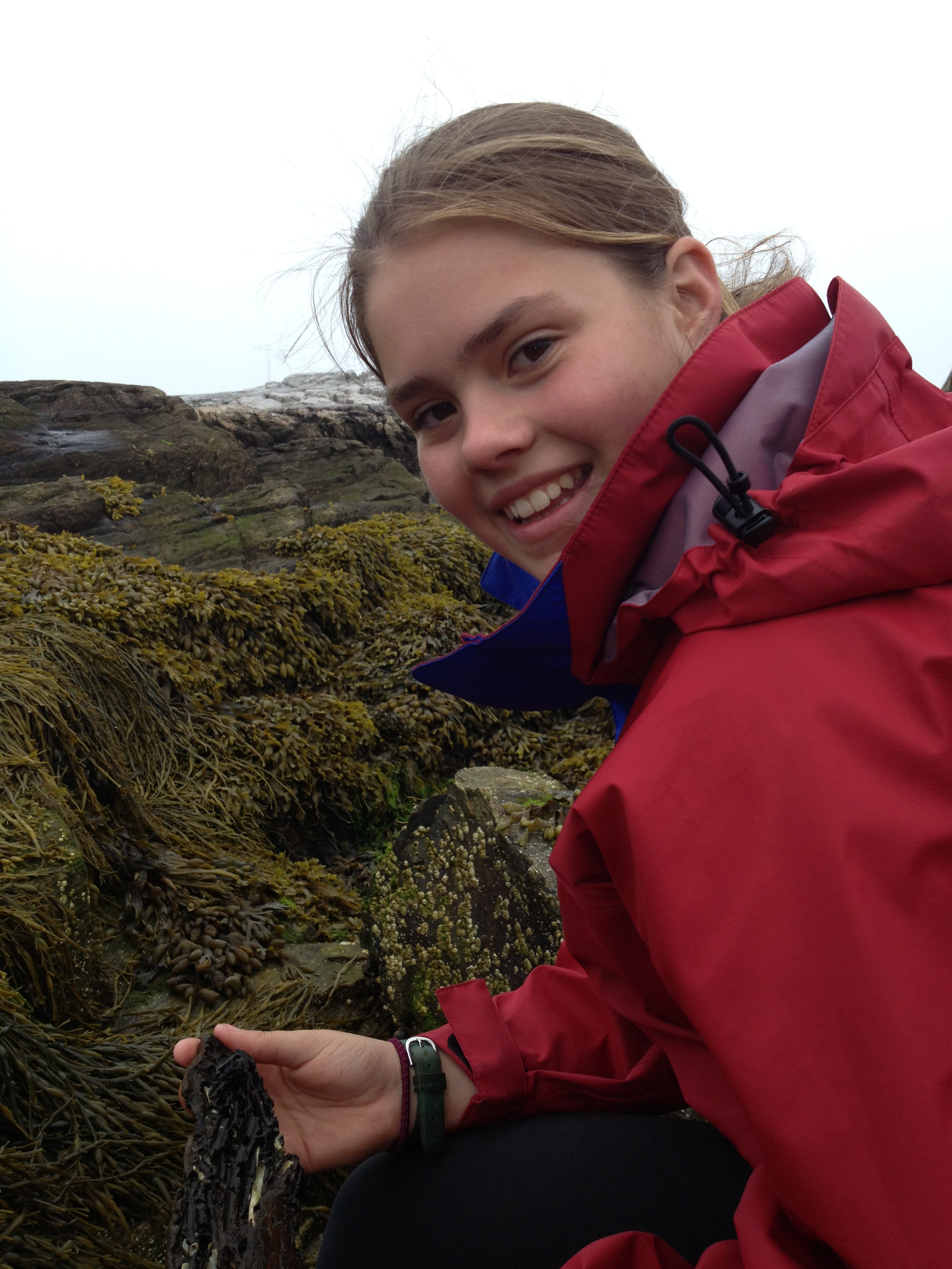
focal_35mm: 35
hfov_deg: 40.7
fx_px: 1283
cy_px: 634
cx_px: 476
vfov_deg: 52.6
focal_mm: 4.28
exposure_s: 1/478
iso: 50
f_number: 2.4
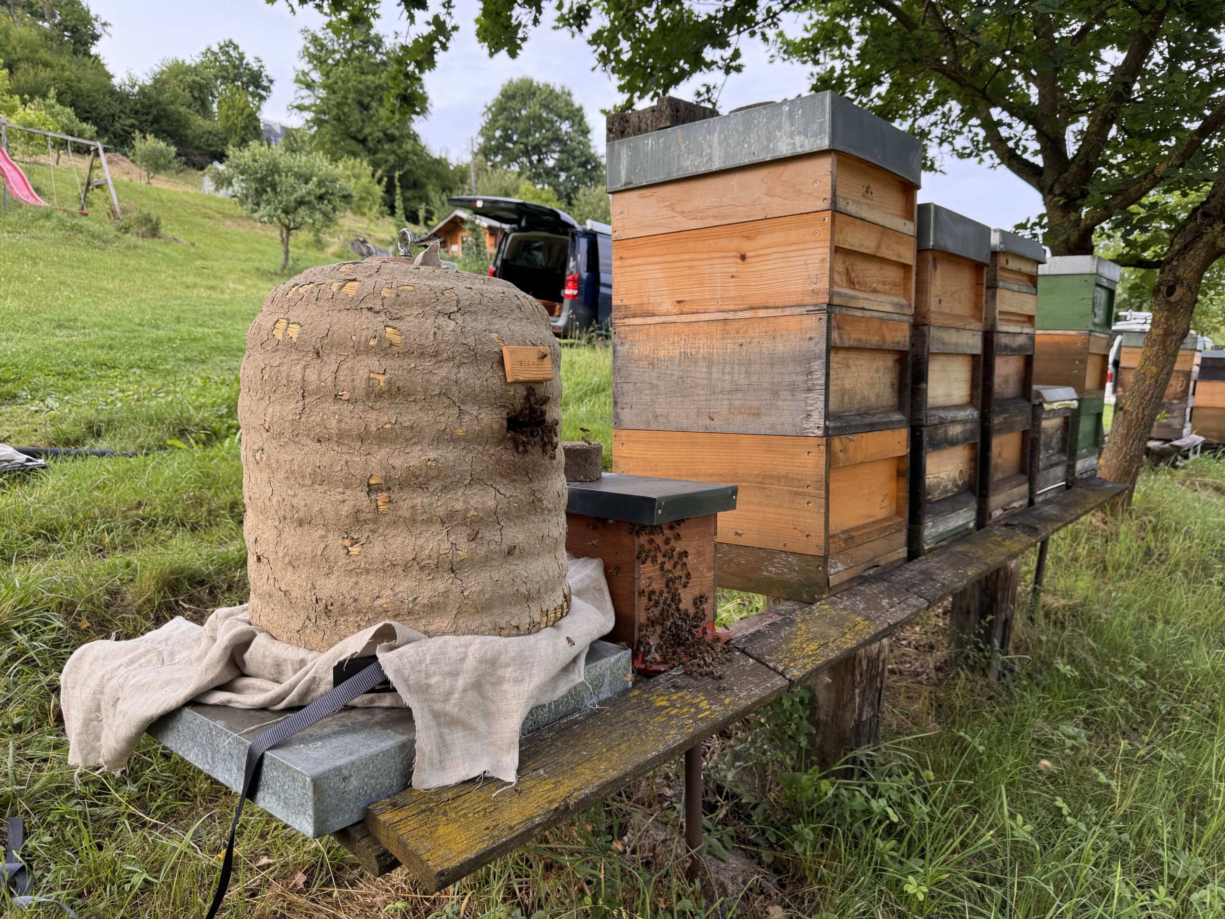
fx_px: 849
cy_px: 460
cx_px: 612
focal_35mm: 24
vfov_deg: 56.8
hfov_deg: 71.6
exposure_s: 1/152
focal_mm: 6.76
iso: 64
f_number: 1.78
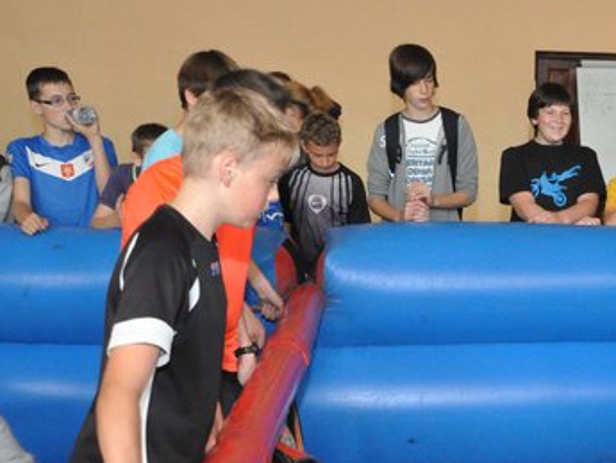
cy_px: 374
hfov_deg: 27.4
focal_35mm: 68
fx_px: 1209
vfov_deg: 21.4
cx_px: 570
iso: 3200
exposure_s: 1/60
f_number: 13
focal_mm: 25
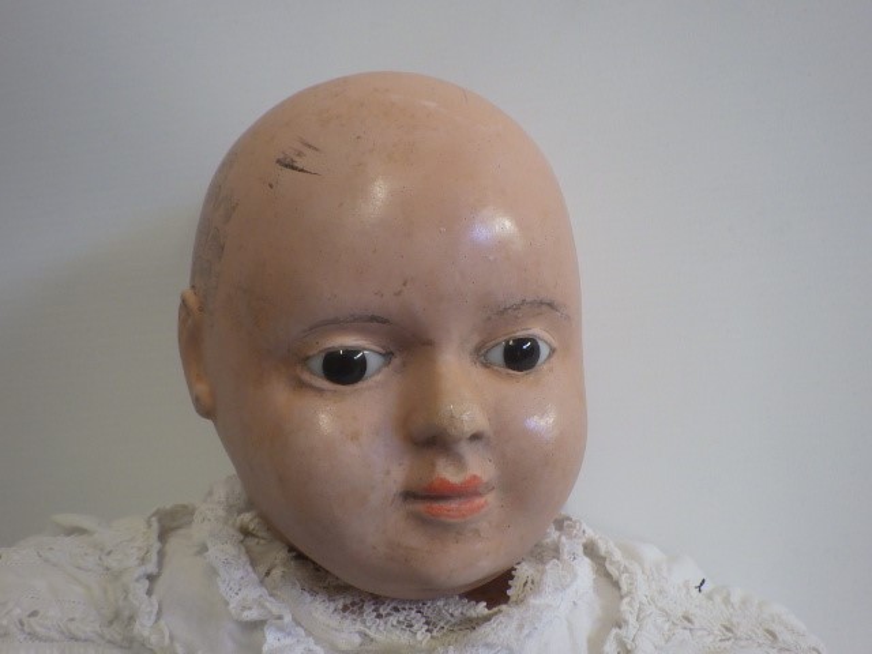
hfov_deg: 63.4
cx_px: 436
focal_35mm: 28
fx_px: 705
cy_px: 327
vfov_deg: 49.7
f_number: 3.5
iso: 400
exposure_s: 1/45
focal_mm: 5
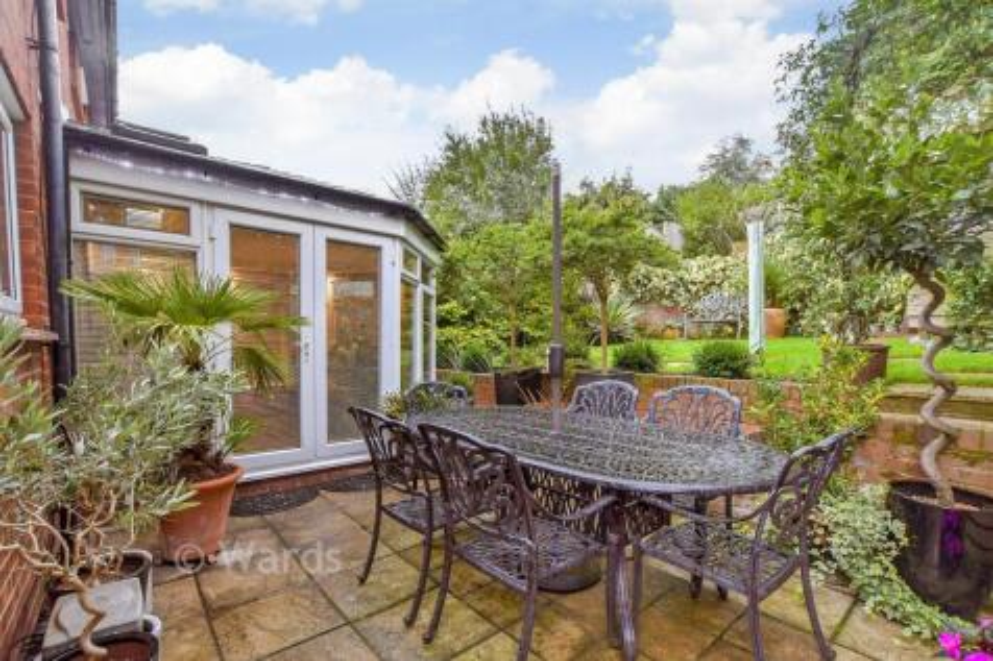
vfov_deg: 77.3
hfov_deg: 100.4
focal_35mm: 15
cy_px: 330
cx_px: 496
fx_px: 414
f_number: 8
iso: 250
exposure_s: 1/15
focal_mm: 10
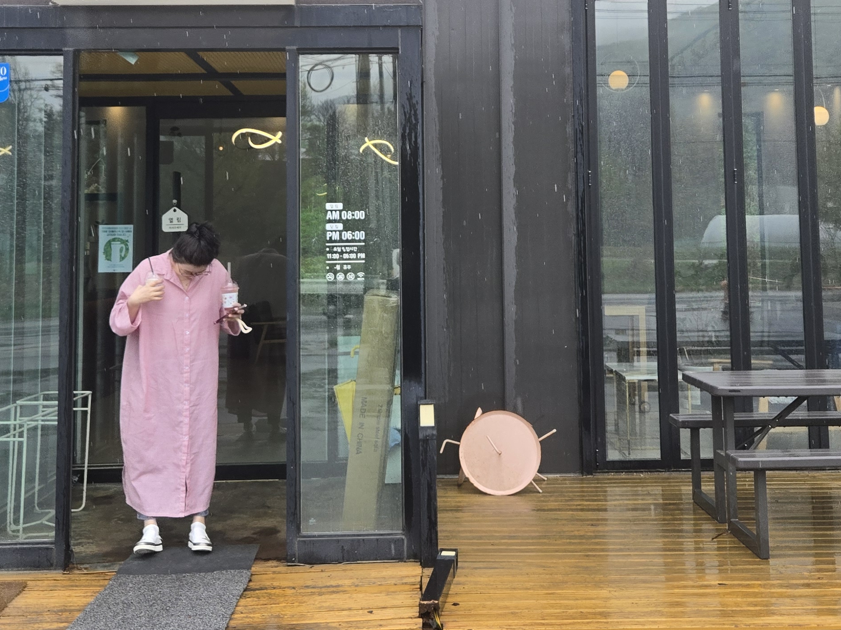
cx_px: 428
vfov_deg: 29.2
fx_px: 1190
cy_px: 161
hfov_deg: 38.9
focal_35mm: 49
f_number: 1.8
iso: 80
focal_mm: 5.4
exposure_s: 1/836
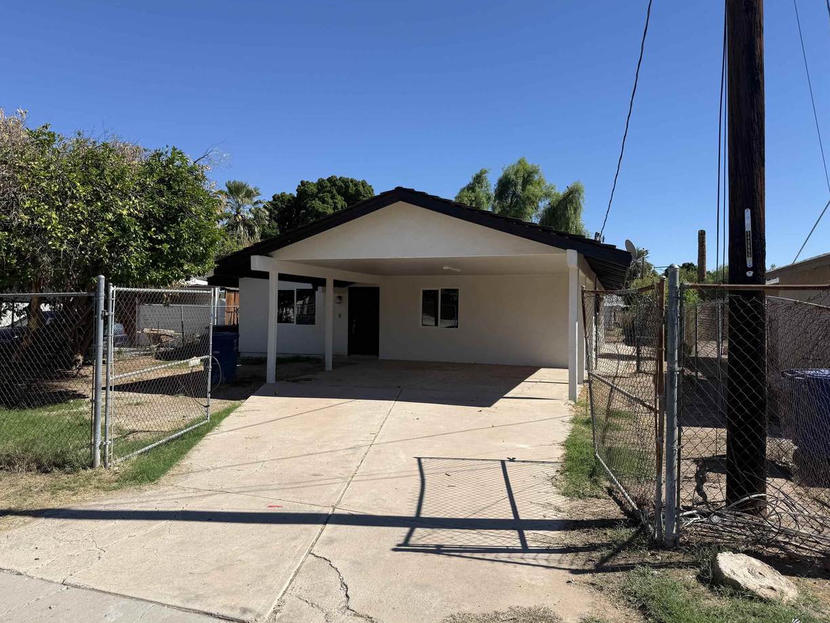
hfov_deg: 69.4
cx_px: 401
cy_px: 307
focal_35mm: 25
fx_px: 599
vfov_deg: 54.9
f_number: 1.78
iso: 80
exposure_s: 1/5714
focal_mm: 6.76
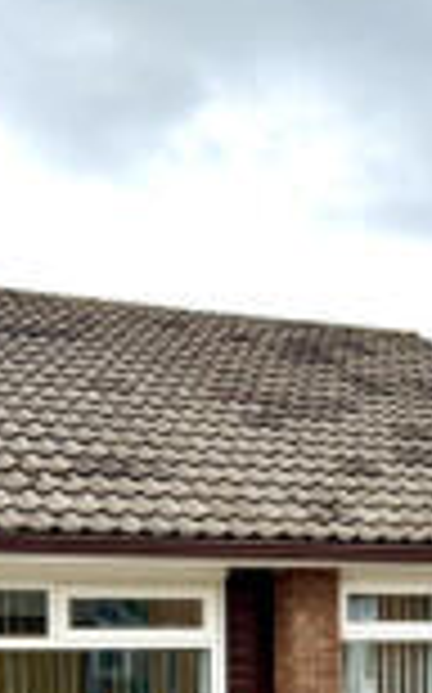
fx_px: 1321
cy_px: 682
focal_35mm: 70
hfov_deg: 18.3
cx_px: 380
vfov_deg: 27.8
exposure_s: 1/3021
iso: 100
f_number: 1.78
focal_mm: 6.76
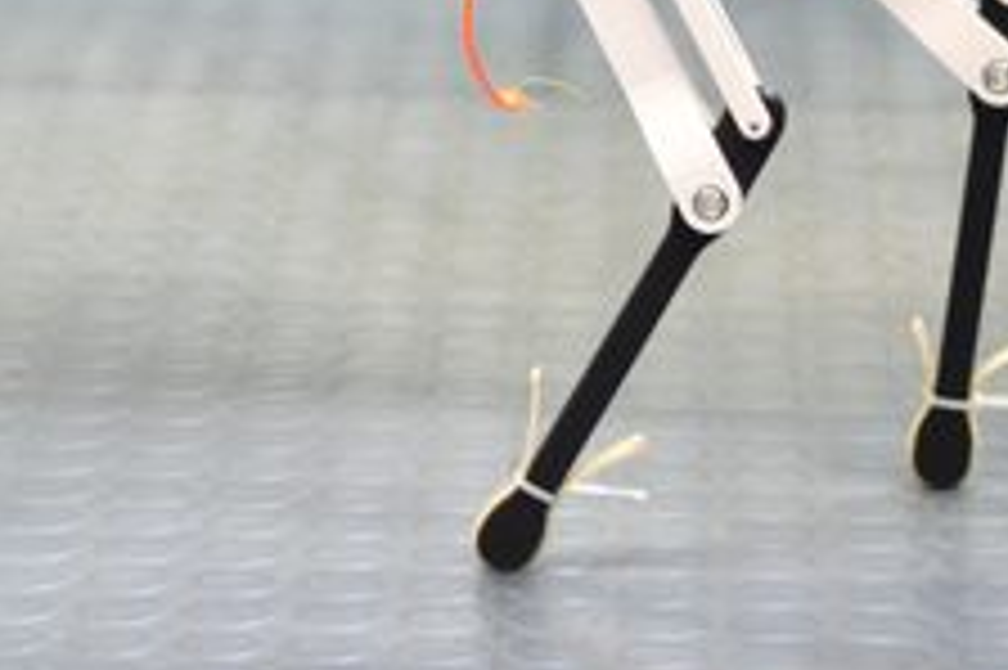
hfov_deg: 8.8
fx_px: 6547
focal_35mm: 234
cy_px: -238
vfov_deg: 5.8
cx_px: 122
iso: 500
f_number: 1.8
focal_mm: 50
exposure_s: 1/100
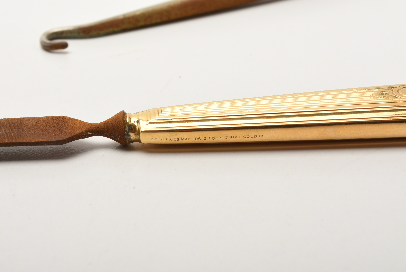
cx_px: 203
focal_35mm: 82
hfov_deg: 24.6
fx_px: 931
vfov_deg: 16.6
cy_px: 136
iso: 100
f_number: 18
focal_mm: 55
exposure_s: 1/160
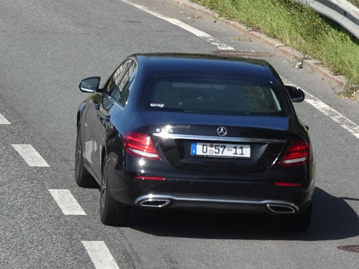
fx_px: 2800
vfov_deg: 5.5
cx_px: 180
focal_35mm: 270
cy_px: 134
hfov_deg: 7.3
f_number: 6.3
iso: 80
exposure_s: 1/320
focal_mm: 43.77
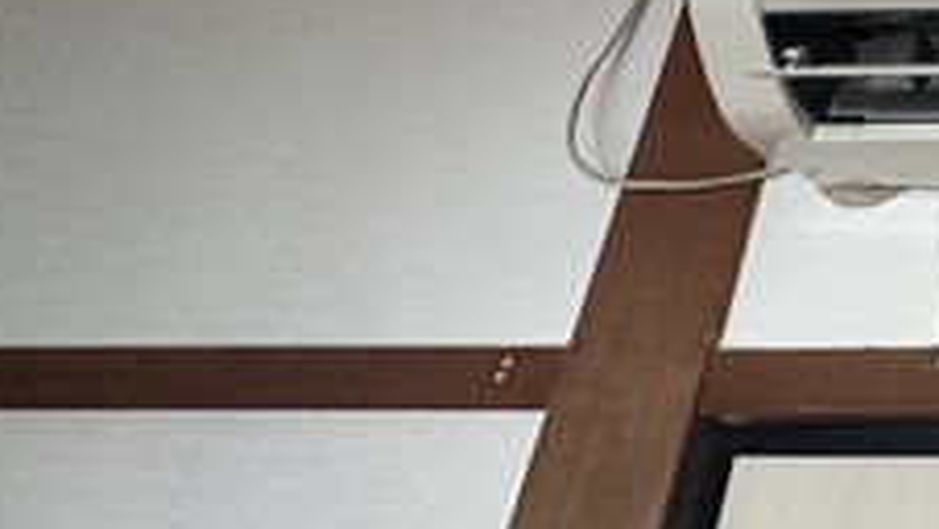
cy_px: -229
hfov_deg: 29.7
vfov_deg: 21.9
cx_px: 1353
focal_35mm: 47
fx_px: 1171
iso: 320
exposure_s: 1/120
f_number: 2.2
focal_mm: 2.22
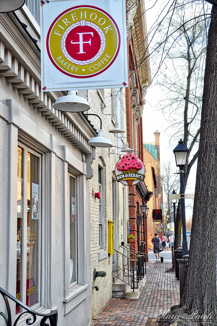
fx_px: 434
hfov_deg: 28.1
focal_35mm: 48
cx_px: 108
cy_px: 163
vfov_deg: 41.1
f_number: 5.6
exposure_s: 1/125
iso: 160
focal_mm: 32
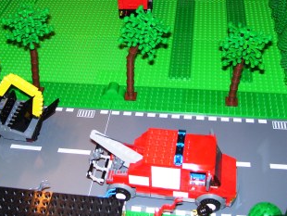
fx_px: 431
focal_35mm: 52
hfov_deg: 36.4
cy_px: 87
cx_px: 94
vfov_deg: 28.0
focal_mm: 6
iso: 80
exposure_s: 1/60
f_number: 2.7
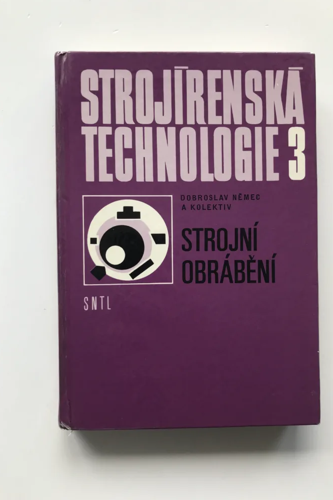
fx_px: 416
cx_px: 180
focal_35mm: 30
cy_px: 243
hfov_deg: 43.6
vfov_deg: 61.9
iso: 32
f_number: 1.8
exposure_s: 1/100
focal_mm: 3.99
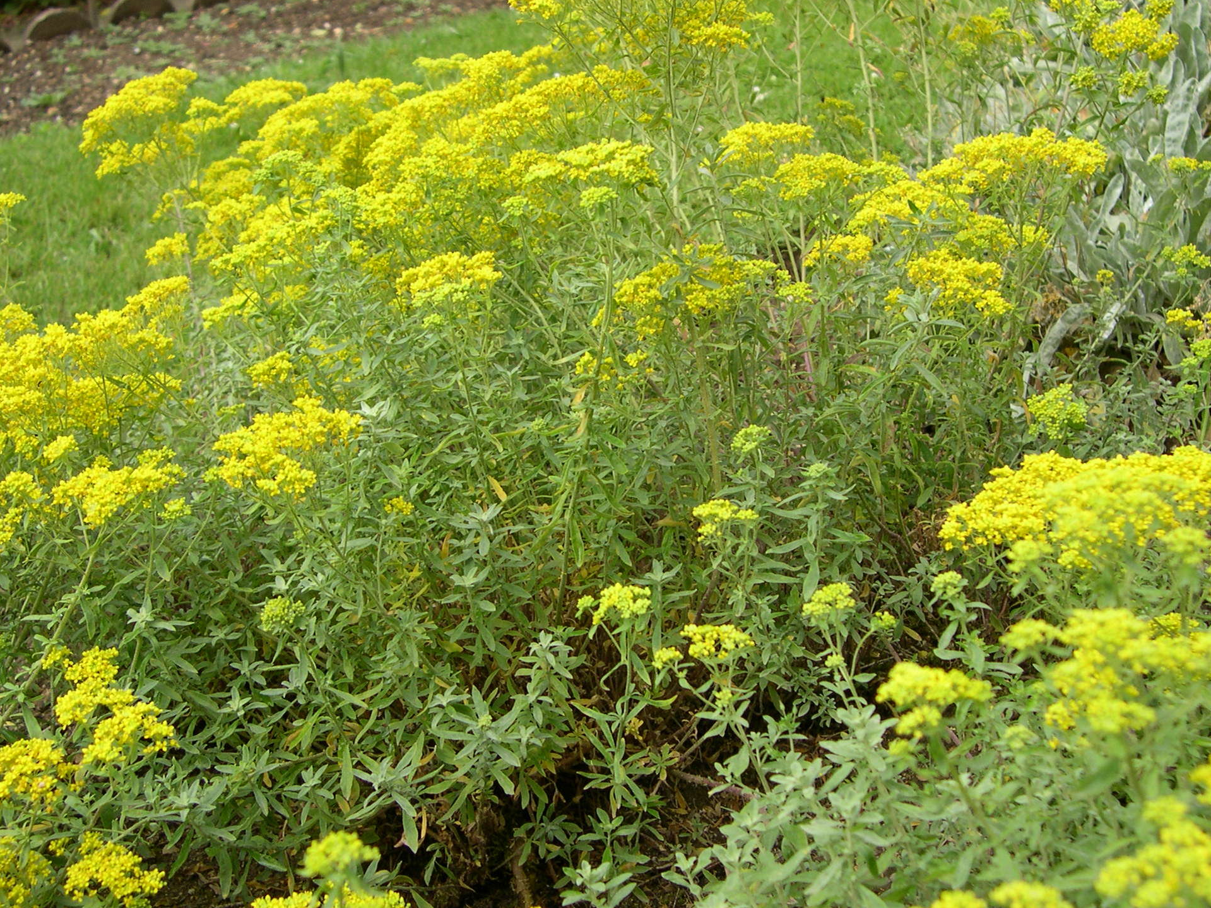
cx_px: 595
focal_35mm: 45
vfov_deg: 32.1
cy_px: 387
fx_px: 1574
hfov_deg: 42.1
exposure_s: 1/456
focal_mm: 8
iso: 100
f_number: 2.8
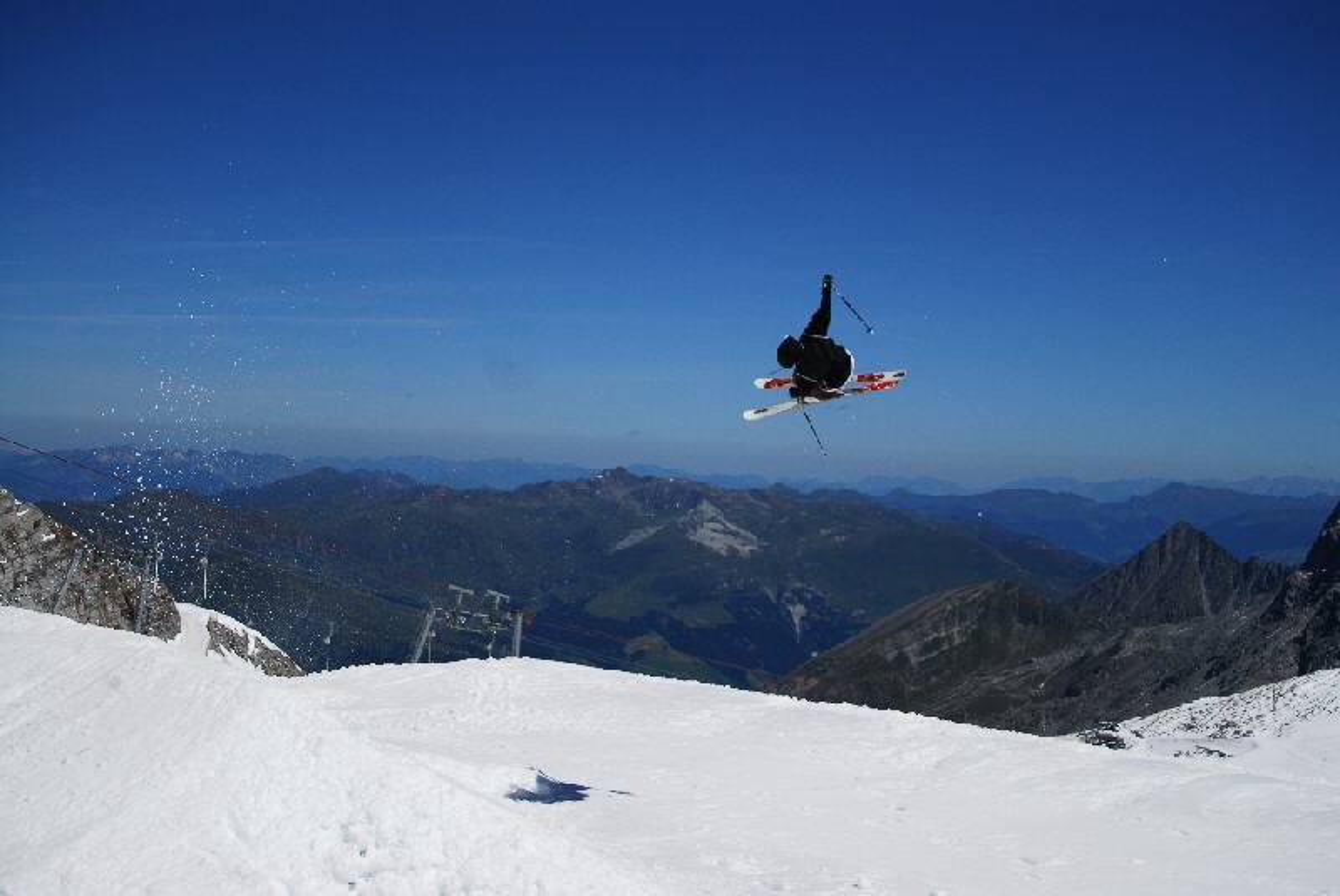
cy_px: 448
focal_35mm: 60
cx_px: 670
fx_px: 2235
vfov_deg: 22.7
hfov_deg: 33.4
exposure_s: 1/2000
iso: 100
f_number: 5
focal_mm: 40
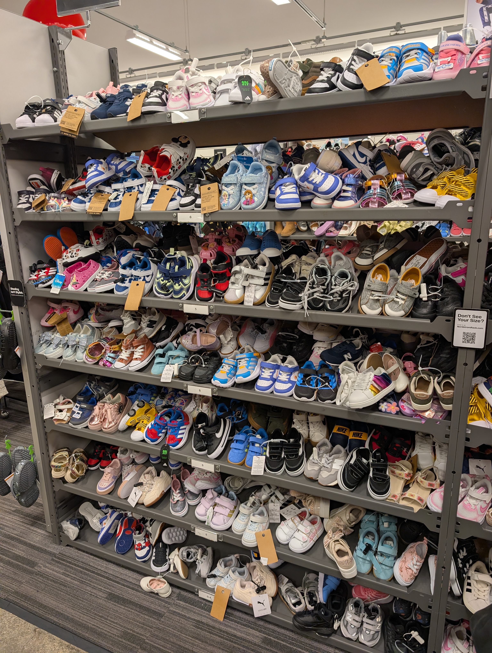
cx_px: 246
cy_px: 326
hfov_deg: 56.9
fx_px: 454
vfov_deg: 71.5
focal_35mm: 24
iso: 102
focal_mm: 6.9
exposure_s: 1/58.5
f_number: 1.68
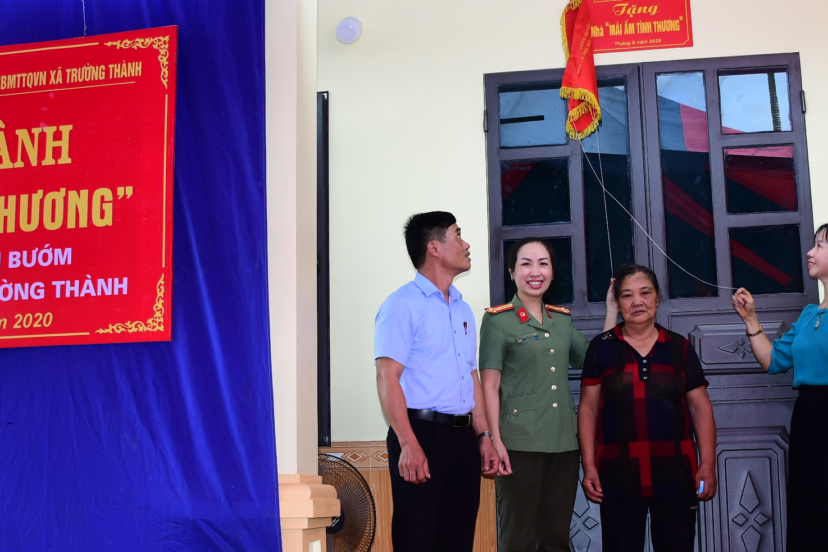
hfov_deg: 38.8
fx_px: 1173
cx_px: 462
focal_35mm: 51
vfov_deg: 26.5
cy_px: 250
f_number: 4
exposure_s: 1/200
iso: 250
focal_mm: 18
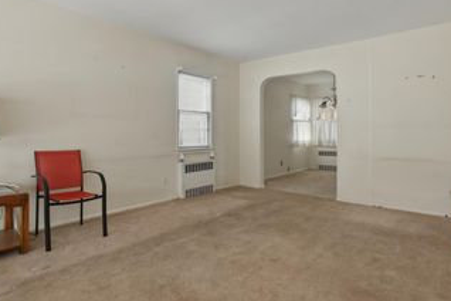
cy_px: 130
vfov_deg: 55.4
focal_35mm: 23
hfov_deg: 76.5
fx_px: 285
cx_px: 208
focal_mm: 14.5
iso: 100
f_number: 11
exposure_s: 1/2.5
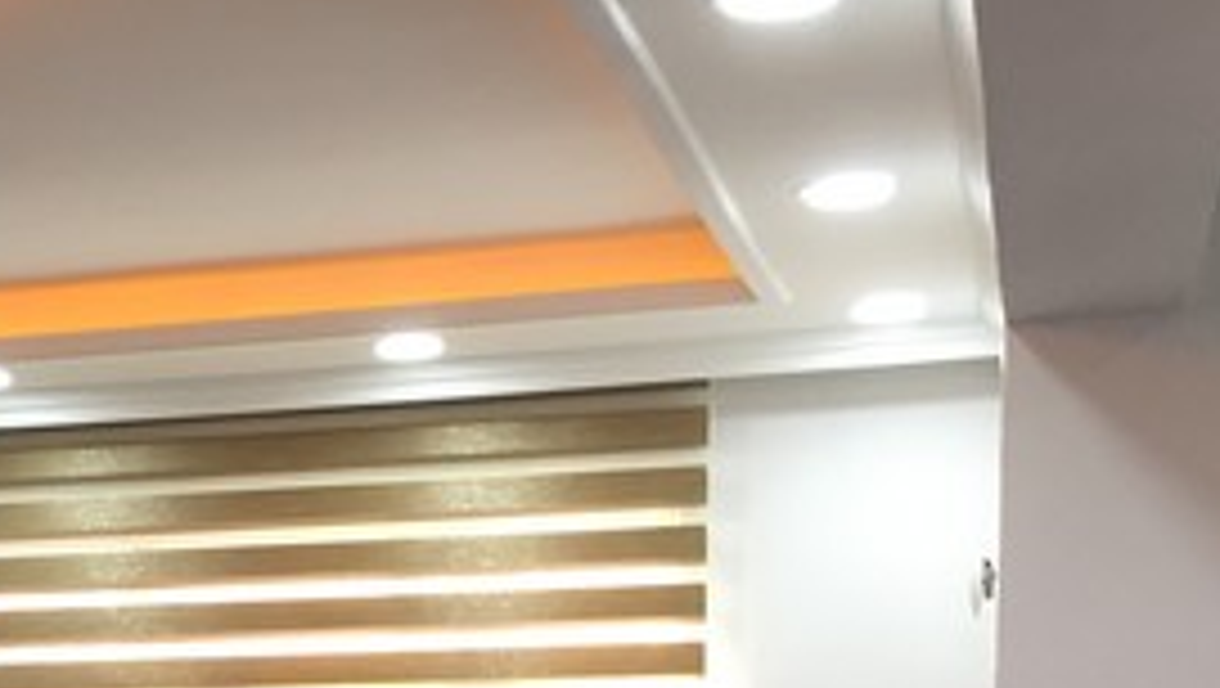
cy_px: 1088
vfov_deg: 14.3
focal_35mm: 78
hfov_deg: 26.4
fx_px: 2526
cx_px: 149
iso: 50
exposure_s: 1/33
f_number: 2.2
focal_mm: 4.15
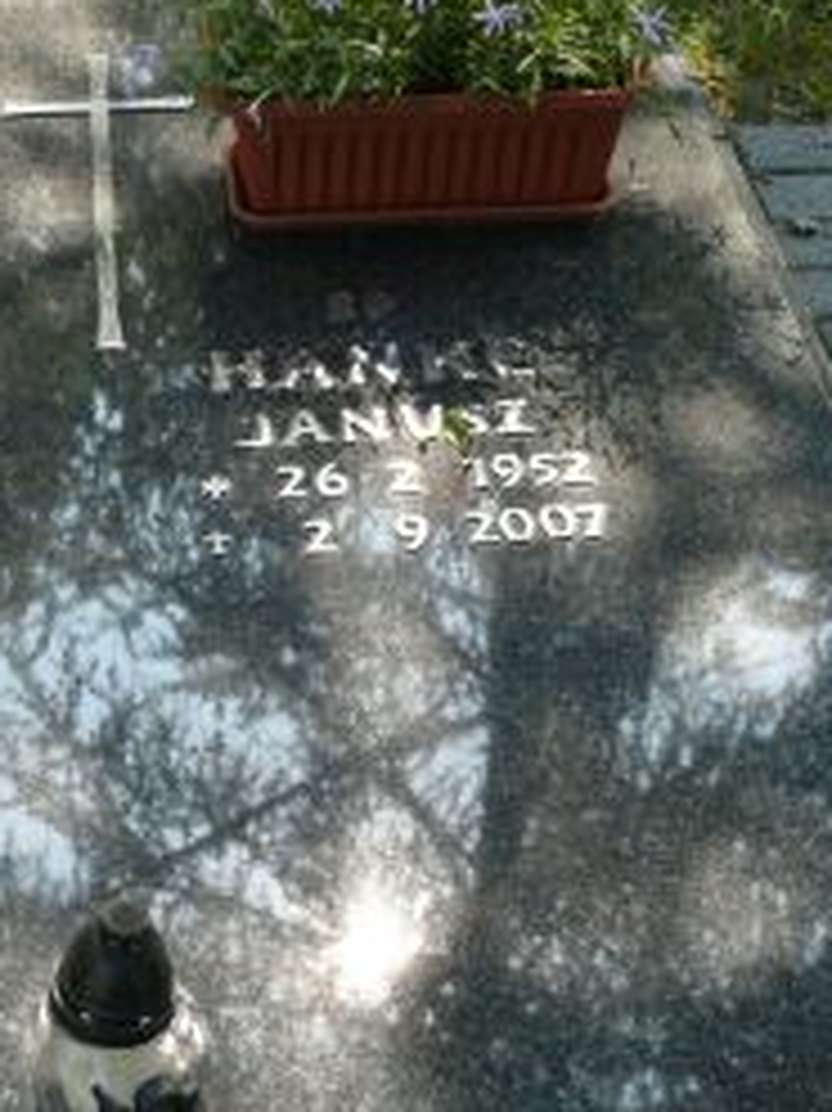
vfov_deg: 28.5
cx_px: 360
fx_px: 2181
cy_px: 693
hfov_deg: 21.6
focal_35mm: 68
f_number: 4
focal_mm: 7.4
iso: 100
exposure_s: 1/200
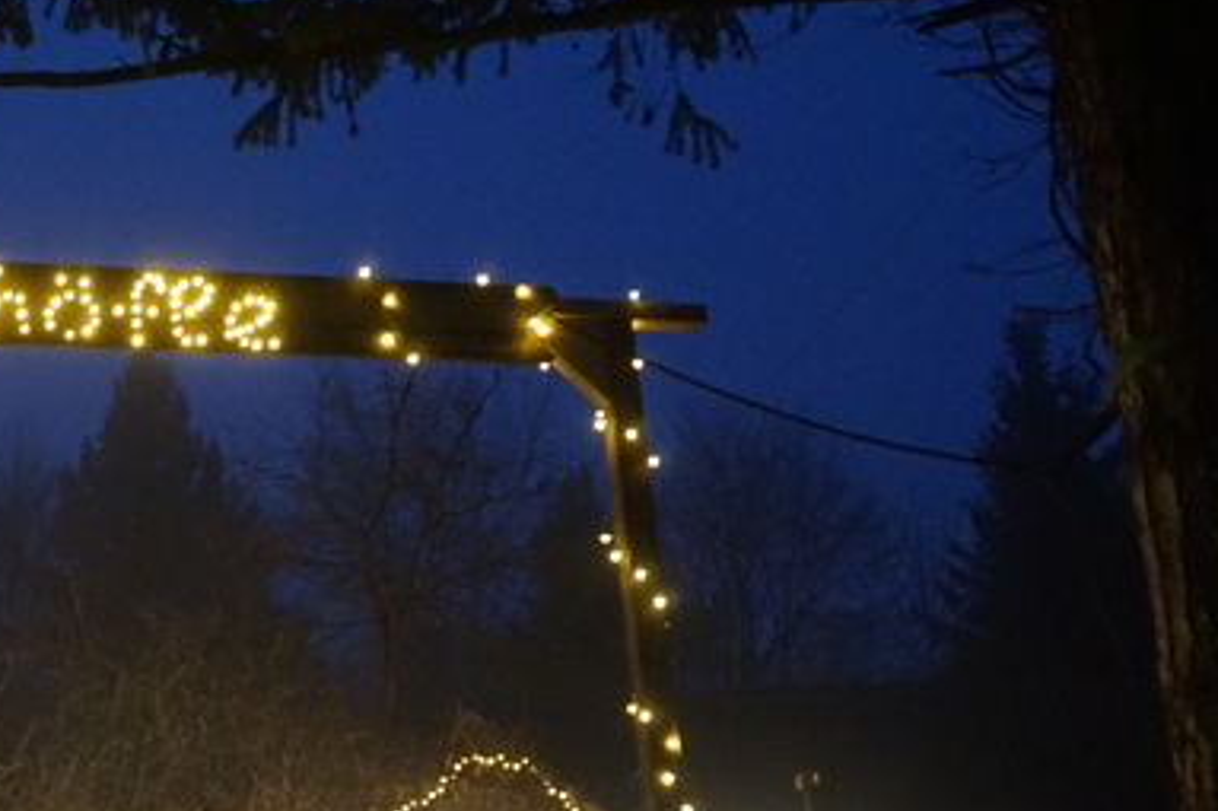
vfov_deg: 19.3
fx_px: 2333
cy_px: 776
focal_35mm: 69
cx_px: 54
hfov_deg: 27.8
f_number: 3.5
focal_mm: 22
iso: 3200
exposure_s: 1/13
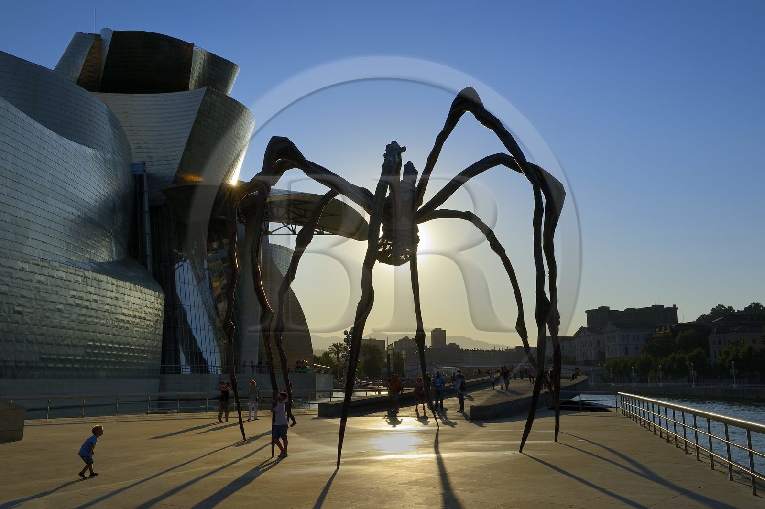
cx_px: 382
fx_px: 680
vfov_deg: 41.1
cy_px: 254
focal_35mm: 32
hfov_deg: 58.7
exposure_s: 1/200
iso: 100
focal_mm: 32
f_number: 14
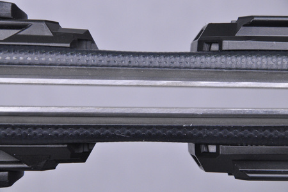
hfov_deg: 13.1
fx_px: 1259
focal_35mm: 158
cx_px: 144
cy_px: 96
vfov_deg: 8.7
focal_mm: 105
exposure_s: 1/125
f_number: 9.5
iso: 3200
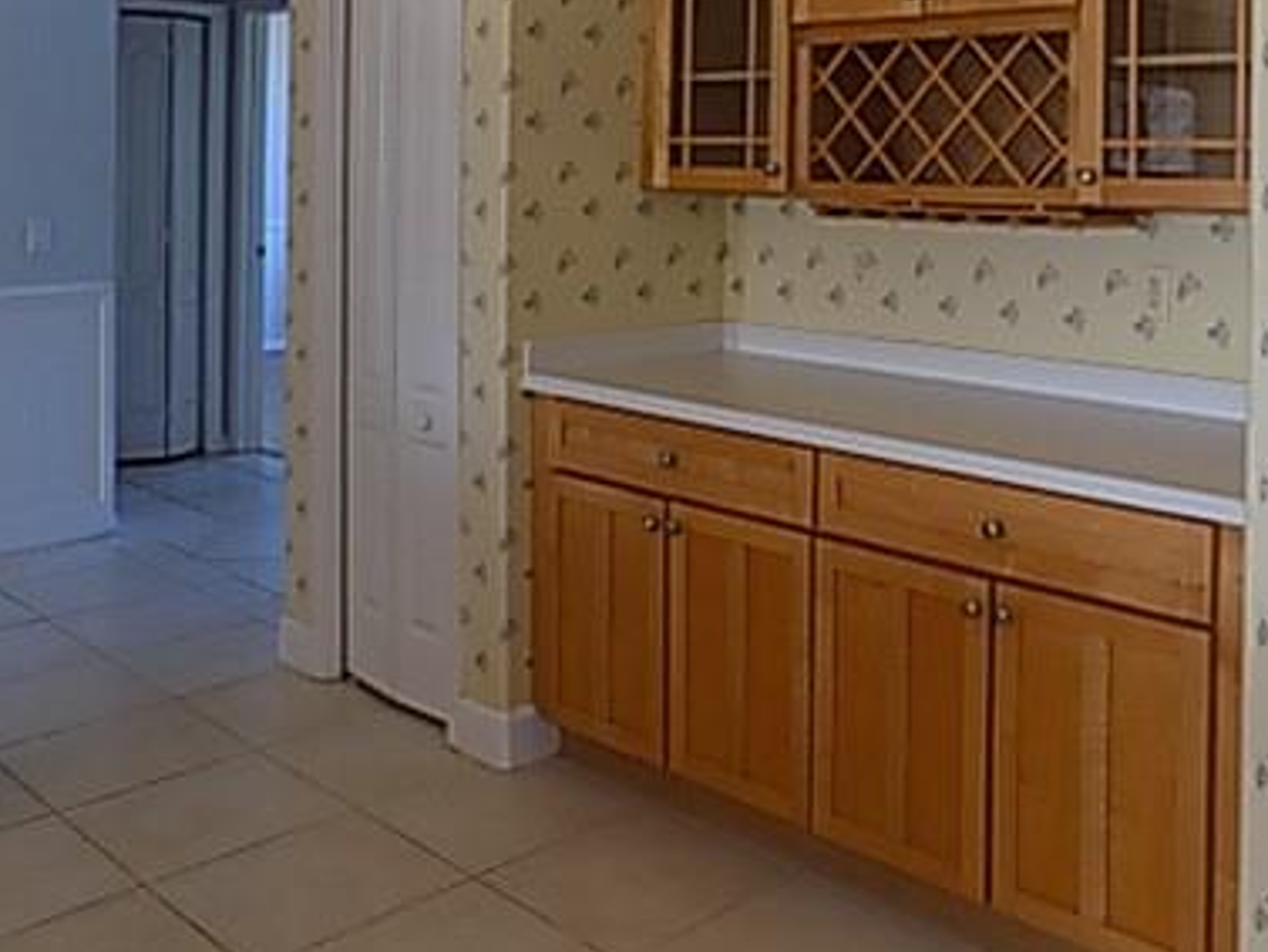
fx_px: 1429
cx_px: 831
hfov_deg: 47.2
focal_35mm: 39
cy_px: 161
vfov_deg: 35.4
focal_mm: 4
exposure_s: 1/30
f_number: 3.1
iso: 140
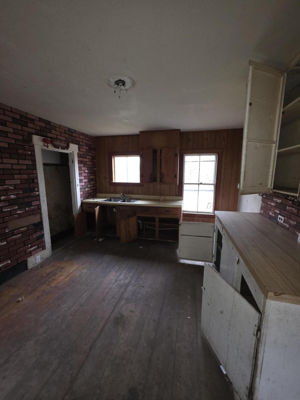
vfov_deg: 106.2
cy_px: 200
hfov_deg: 89.9
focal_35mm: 13
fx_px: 150
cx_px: 150
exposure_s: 1/60
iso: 250
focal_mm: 2.2
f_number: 1.9
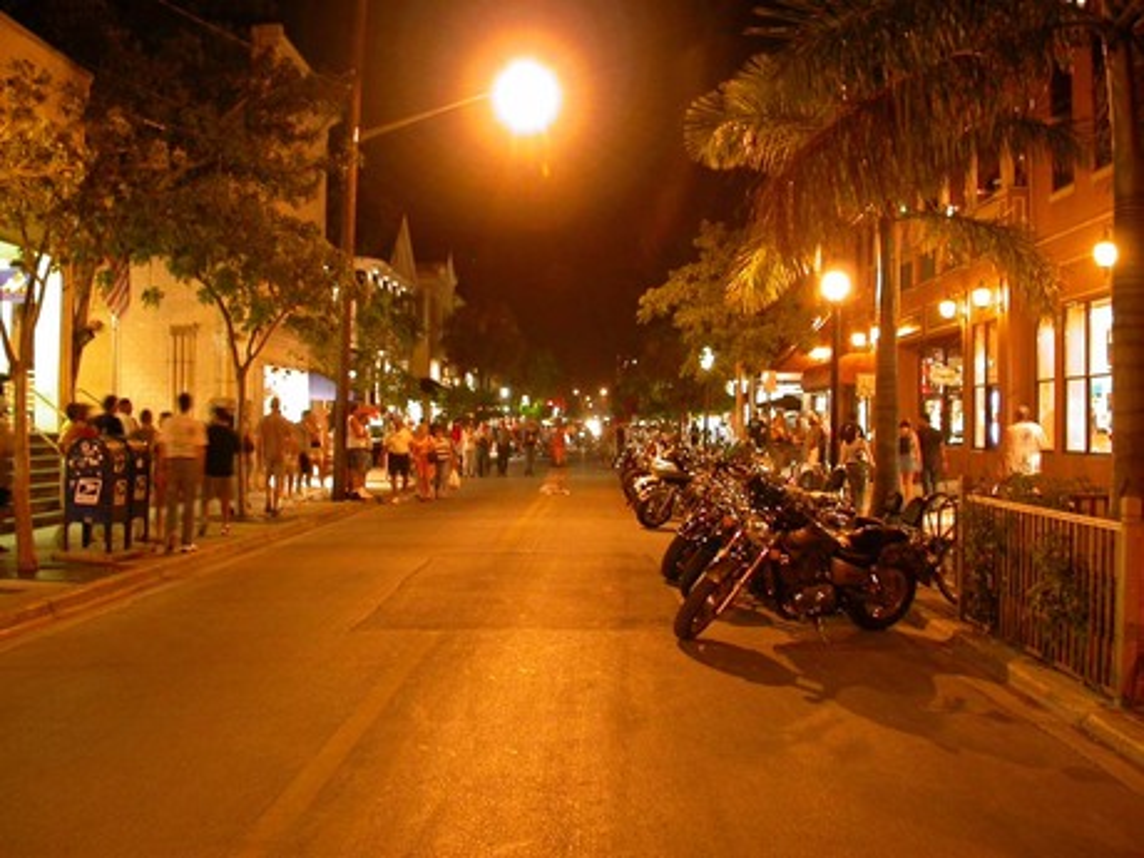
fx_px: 1256
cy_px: 429
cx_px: 572
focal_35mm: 38
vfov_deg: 37.7
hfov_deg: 49.0
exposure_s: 1/3.3
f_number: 2.6
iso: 213
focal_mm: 7.85
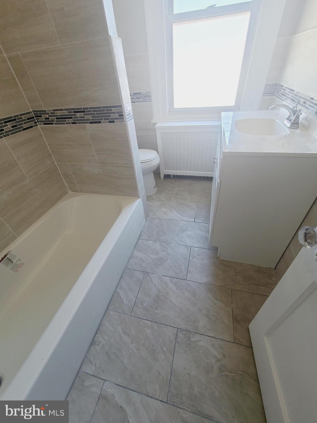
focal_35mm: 13
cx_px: 158
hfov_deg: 89.9
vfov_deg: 106.2
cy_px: 212
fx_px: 159
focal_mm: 2.2
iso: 80
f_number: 2.2
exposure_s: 1/60
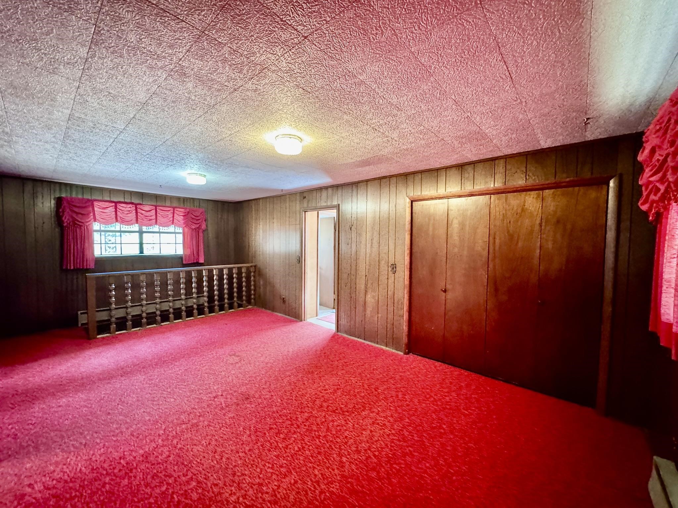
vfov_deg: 85.7
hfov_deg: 102.1
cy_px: 254
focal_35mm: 14
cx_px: 339
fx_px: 274
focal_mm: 2.22
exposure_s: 1/40
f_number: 2.2
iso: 1000
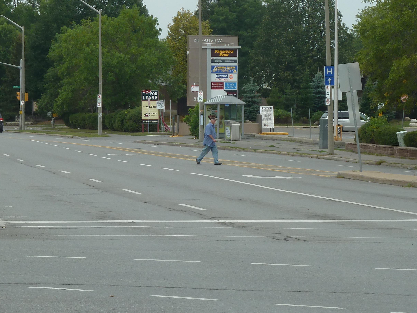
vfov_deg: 8.1
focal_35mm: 183
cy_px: 116
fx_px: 2205
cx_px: 125
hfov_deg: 10.8
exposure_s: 1/200
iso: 80
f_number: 4.4
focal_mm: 18.2
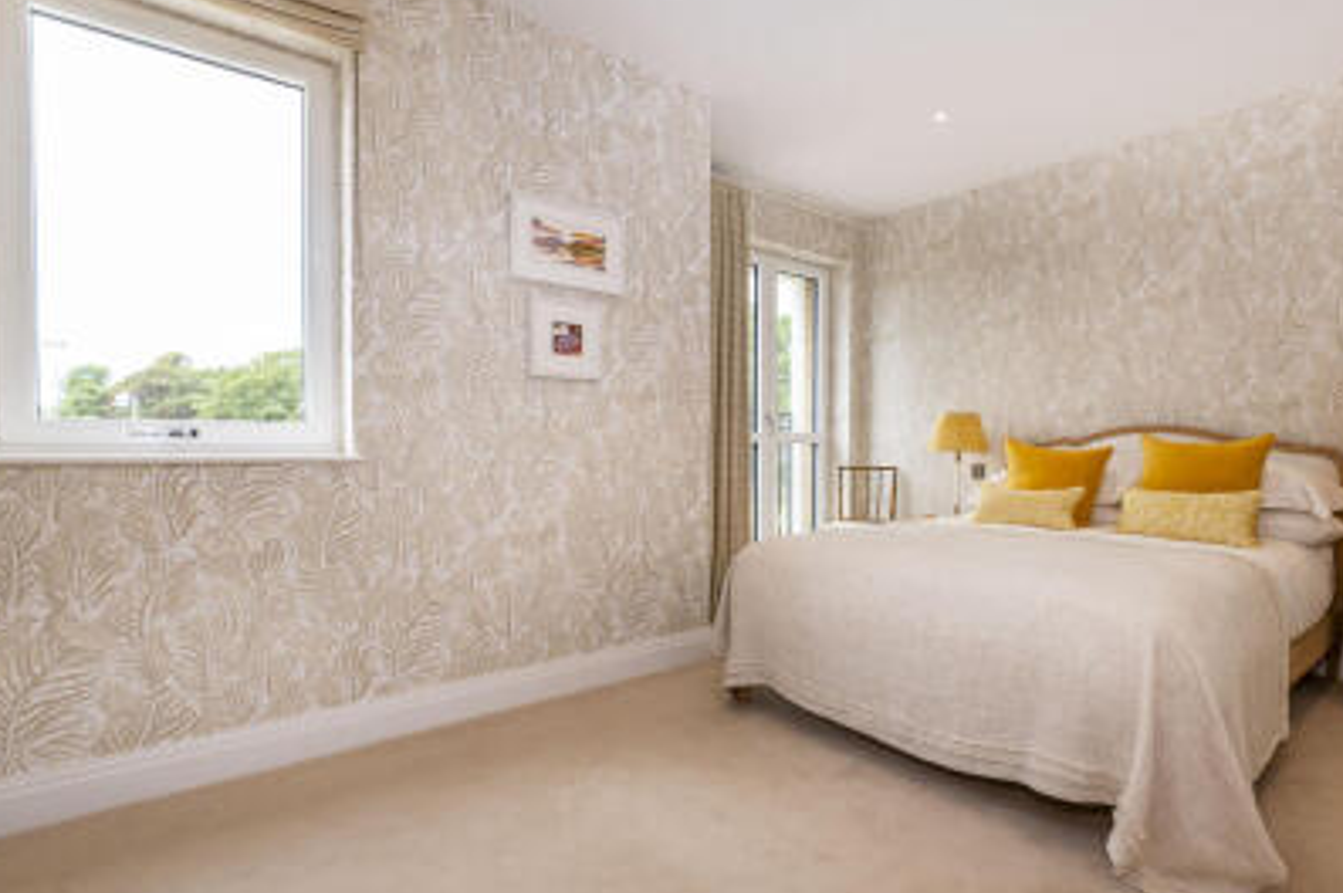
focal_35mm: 18
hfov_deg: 89.6
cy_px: 455
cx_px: 758
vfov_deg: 67.3
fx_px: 671
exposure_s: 1/55
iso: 250
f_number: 7.1
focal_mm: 10
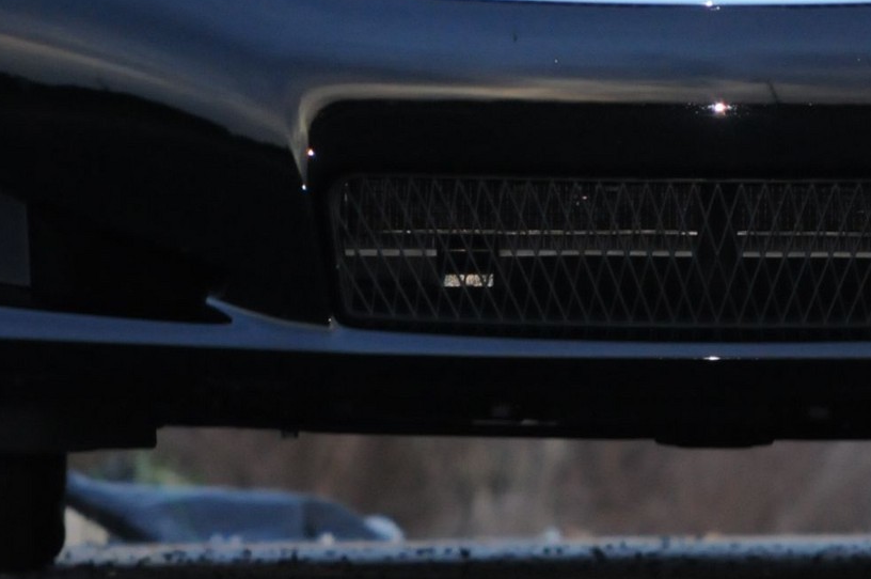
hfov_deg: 2.2
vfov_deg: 1.5
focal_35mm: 919
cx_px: 693
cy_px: -148
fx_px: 22208
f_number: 8
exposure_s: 1/60
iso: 1000
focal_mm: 200
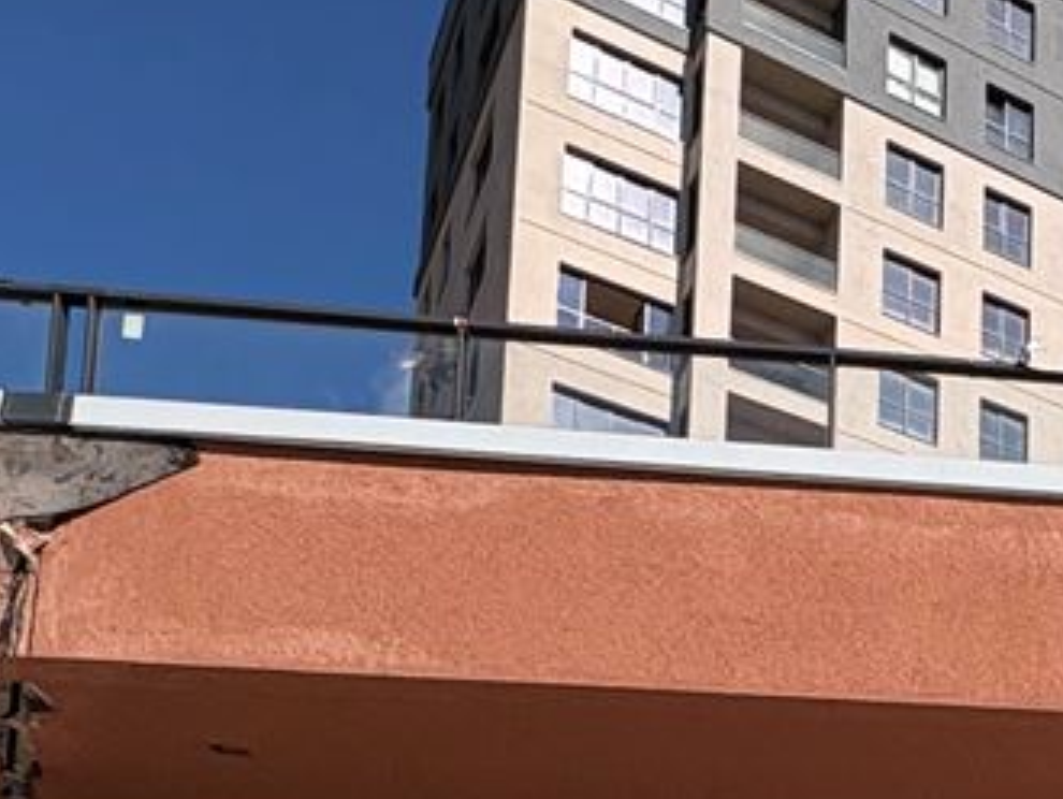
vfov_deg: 19.9
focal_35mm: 61
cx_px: 1382
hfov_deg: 26.7
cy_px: 1285
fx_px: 1875
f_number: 2.2
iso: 50
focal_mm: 2.22
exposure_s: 1/3717
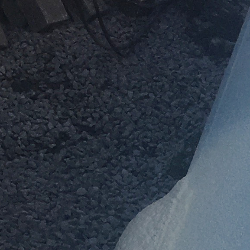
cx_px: 280
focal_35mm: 179
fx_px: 1463
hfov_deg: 9.7
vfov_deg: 8.6
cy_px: 664
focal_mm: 4.15
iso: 25
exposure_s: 1/1374
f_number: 2.2
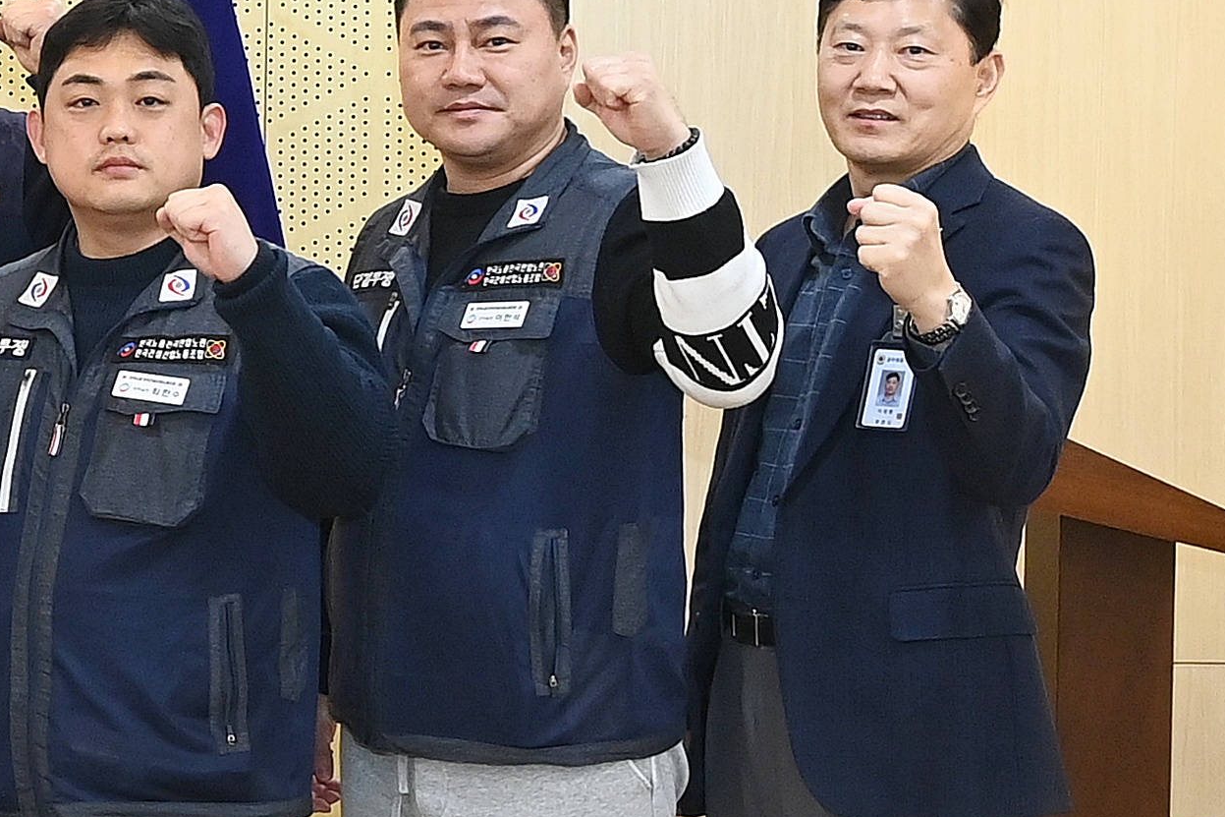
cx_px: -952
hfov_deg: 14.6
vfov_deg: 11.0
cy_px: 290
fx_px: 4219
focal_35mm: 124
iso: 2500
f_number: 6.3
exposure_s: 1/125
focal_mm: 32
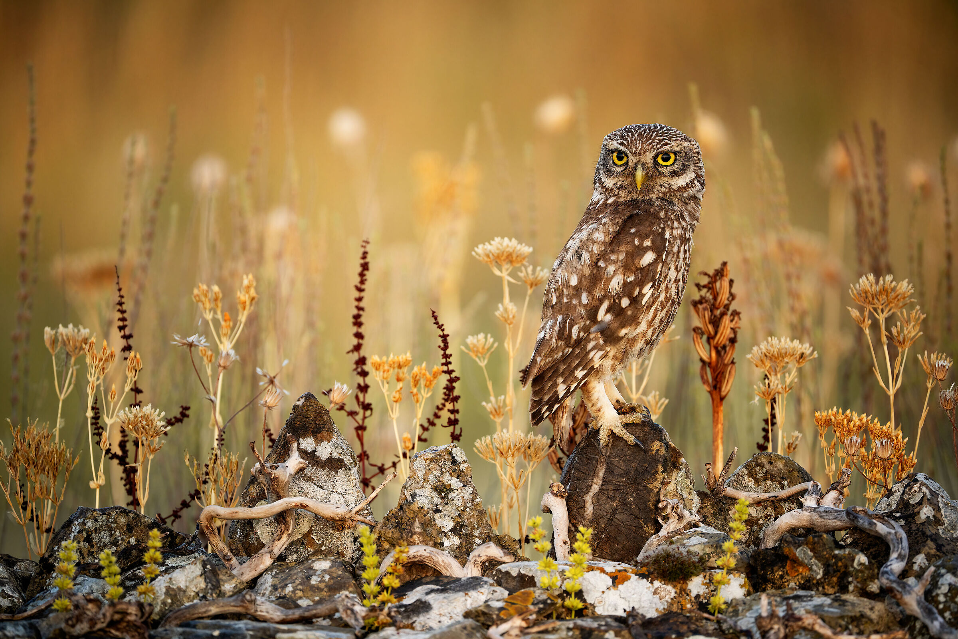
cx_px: 479
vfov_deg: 2.3
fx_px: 15965
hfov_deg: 3.4
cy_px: 320
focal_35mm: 600
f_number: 6.3
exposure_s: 1/400
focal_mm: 600
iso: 1000
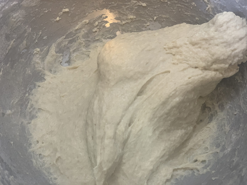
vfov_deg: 28.0
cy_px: 92
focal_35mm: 52
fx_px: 371
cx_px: 124
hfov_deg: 36.8
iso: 160
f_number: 2.4
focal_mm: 6
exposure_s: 1/50
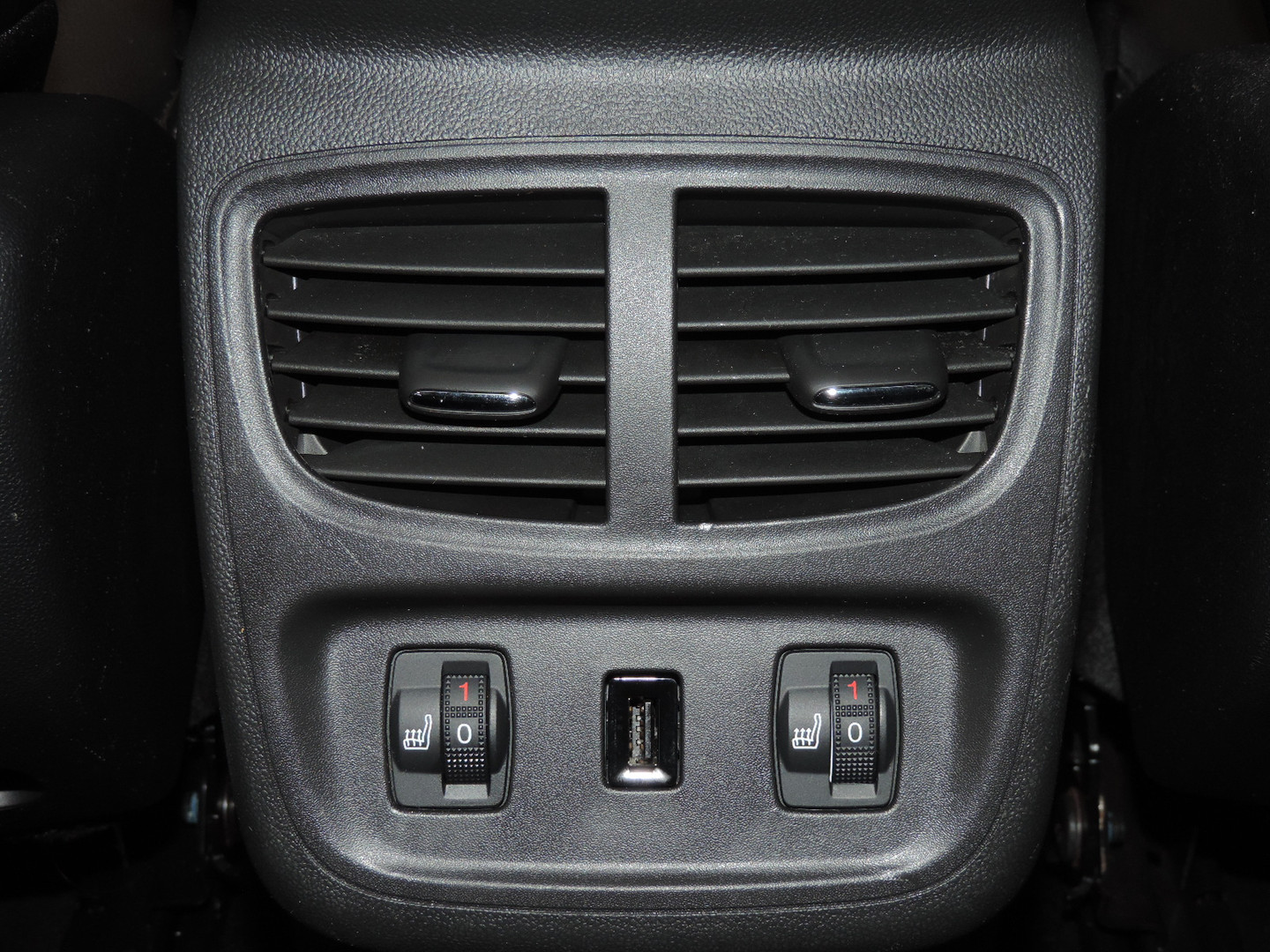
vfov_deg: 29.1
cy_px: 476
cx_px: 635
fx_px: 1834
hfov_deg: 38.2
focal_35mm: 50
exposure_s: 1/30
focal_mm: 8.9
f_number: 3.6
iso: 200
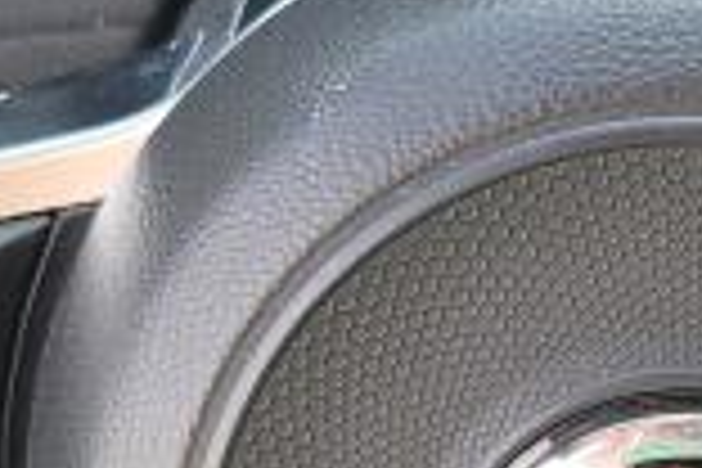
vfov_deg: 11.8
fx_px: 2164
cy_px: 688
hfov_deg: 18.0
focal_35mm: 111
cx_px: 680
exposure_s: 1/120
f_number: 1.8
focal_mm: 5.4
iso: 50
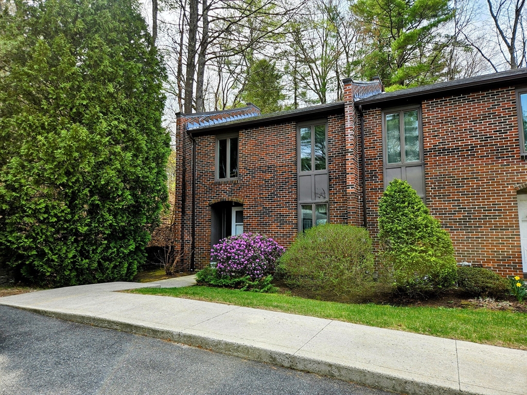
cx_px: 264
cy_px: 198
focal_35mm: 23
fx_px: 350
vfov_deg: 58.9
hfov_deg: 73.9
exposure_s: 1/553
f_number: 1.8
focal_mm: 5.4
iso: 25
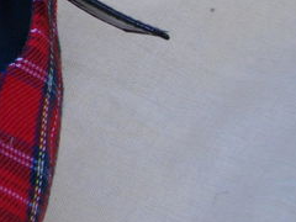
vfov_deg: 11.2
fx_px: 1103
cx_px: -312
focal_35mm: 129
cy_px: -72
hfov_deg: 13.1
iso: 100
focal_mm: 5.7
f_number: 2.9
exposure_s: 1/200
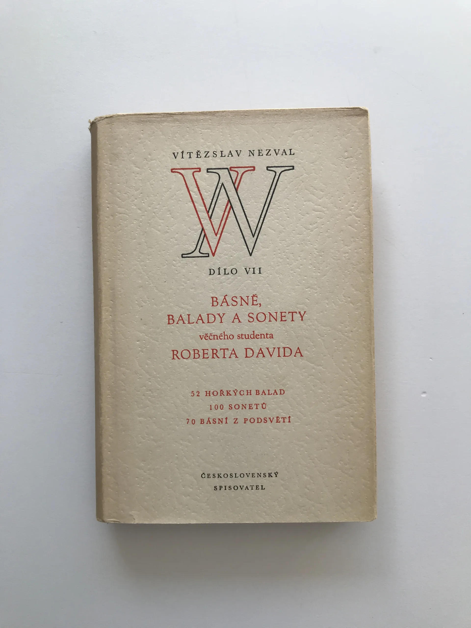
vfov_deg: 63.4
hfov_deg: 49.7
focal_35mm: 28
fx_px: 508
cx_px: 236
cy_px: 314
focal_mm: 3.99
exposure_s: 1/370
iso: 20
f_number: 1.8
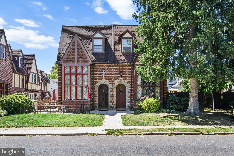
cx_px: 117
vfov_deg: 40.0
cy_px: 78
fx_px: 214
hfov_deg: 57.2
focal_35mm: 33
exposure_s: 1/400
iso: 200
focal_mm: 22
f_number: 9
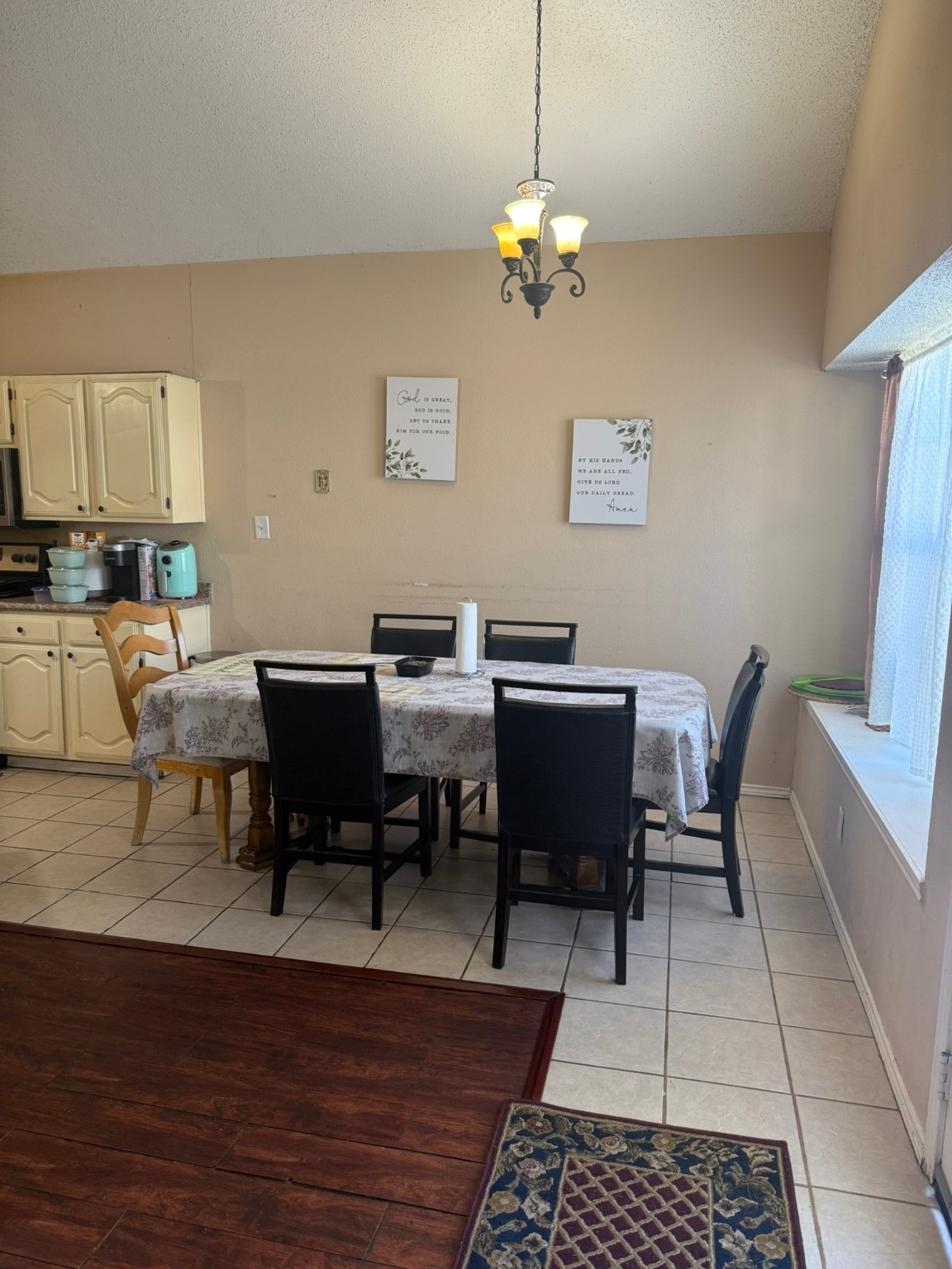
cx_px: 476
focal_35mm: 24
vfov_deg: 71.6
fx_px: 880
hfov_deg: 56.8
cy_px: 634
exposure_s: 1/60
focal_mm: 6.76
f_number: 1.78
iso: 160
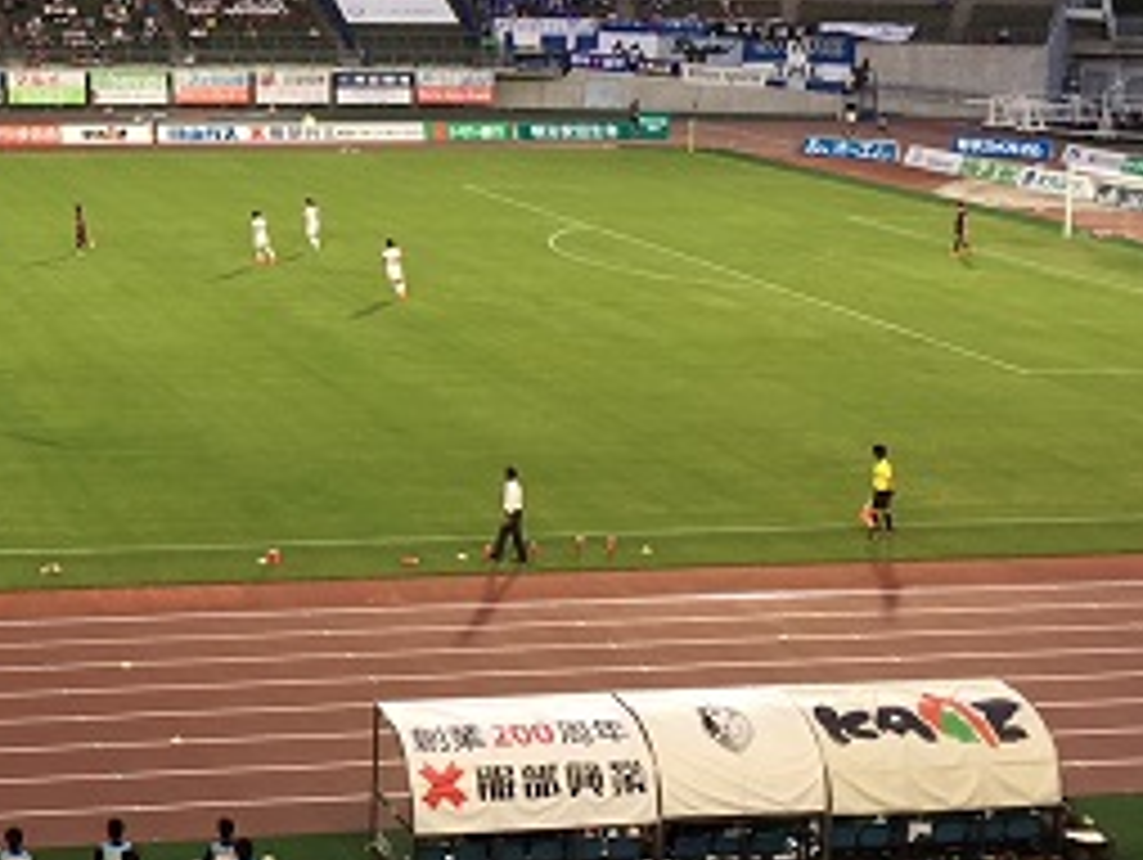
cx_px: 14
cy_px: 176
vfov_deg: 20.0
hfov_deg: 25.4
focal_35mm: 73
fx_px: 2413
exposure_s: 1/60
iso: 32
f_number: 2.2
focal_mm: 4.15
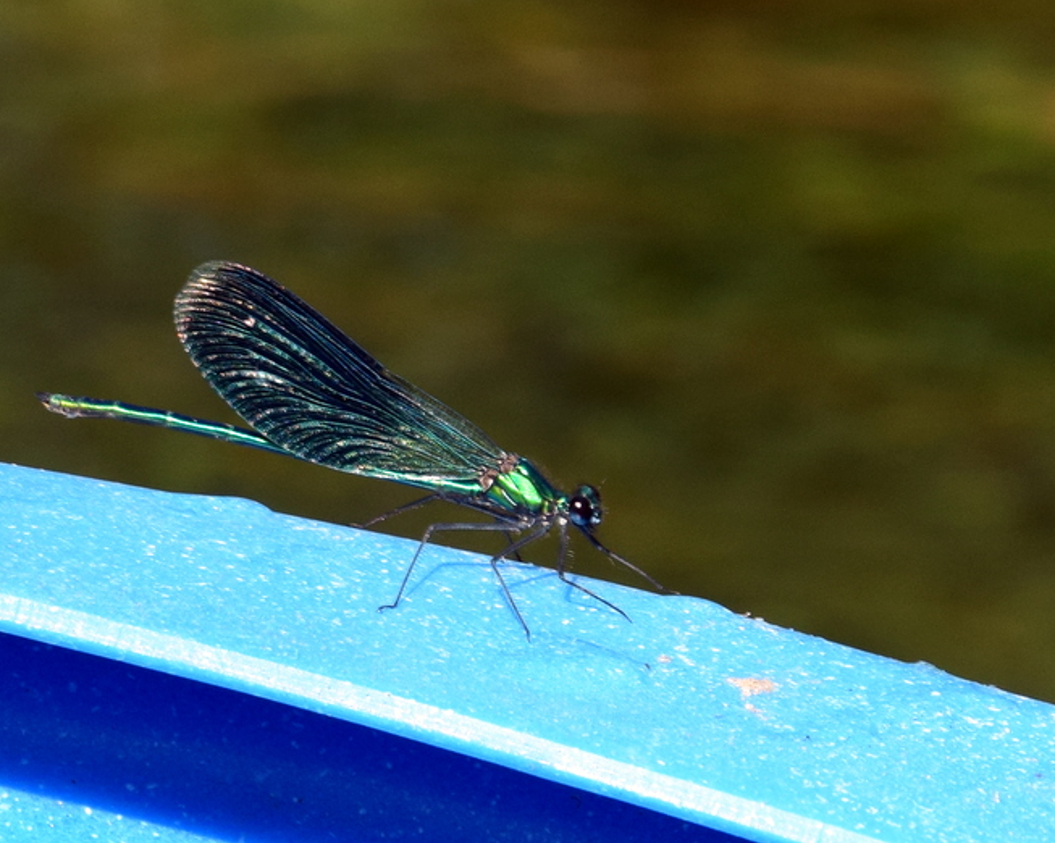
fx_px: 5275
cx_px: 483
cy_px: 416
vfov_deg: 9.1
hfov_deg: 11.4
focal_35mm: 169
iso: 400
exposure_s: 1/200
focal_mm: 98
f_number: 10
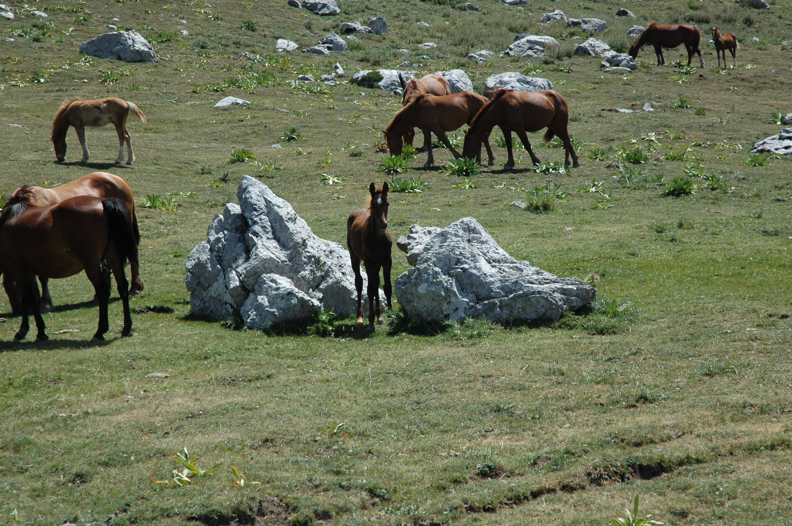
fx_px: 2307
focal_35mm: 105
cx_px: 396
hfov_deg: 19.5
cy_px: 263
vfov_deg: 13.0
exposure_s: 1/320
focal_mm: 70
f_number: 9
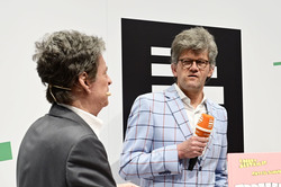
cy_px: 123
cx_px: 244
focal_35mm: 65
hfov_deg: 29.9
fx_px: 507
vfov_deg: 20.8
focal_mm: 36
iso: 1250
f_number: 5
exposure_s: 1/320
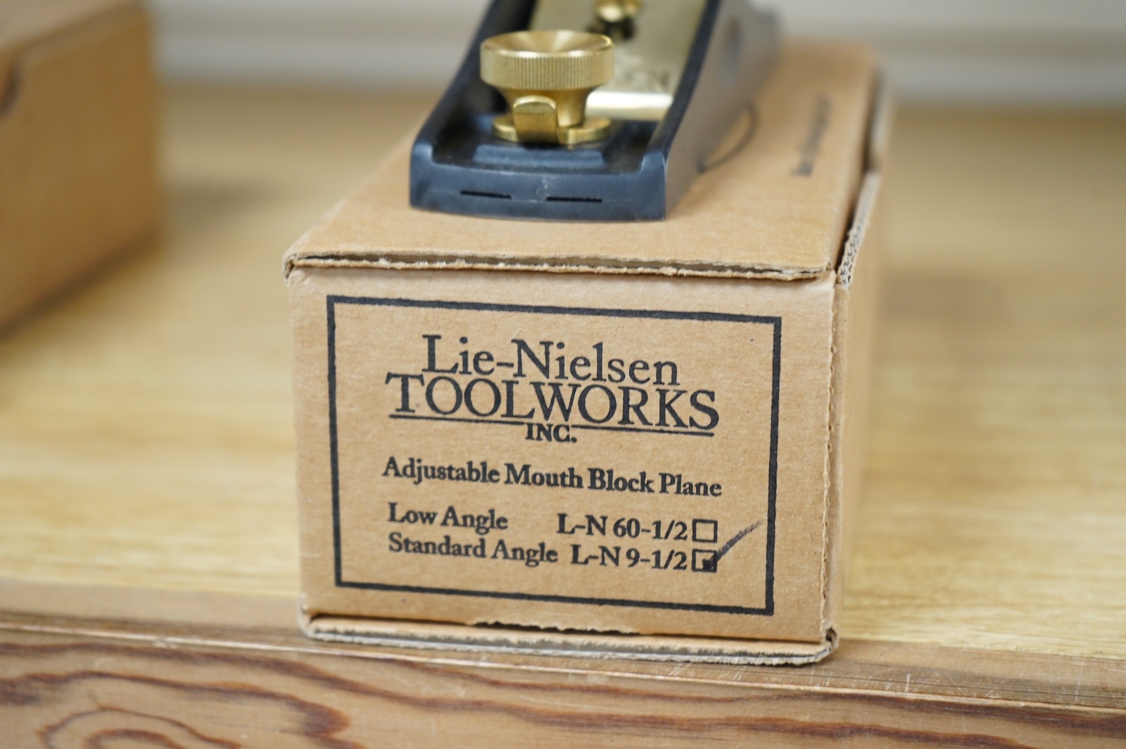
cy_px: 374
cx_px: 563
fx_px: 2188
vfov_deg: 19.4
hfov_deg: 28.9
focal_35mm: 70
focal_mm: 70
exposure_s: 1/80
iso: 2500
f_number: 5.6
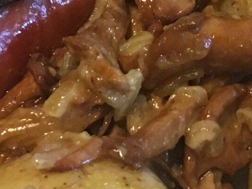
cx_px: 43
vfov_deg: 10.7
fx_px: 1004
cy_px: 18
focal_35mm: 138
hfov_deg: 14.2
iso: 200
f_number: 2.2
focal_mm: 4.15
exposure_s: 1/25
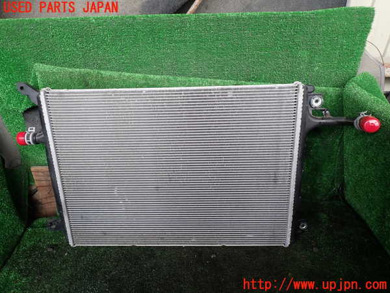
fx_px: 282
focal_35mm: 25
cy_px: 146
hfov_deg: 69.4
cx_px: 195
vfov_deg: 54.9
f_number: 2.8
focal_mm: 4.5
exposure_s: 1/60
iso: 100
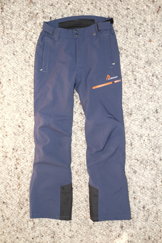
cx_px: 81
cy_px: 122
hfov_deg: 37.9
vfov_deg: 54.4
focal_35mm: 35
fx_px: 236
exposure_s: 1/125
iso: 200
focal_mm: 23
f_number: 2.5
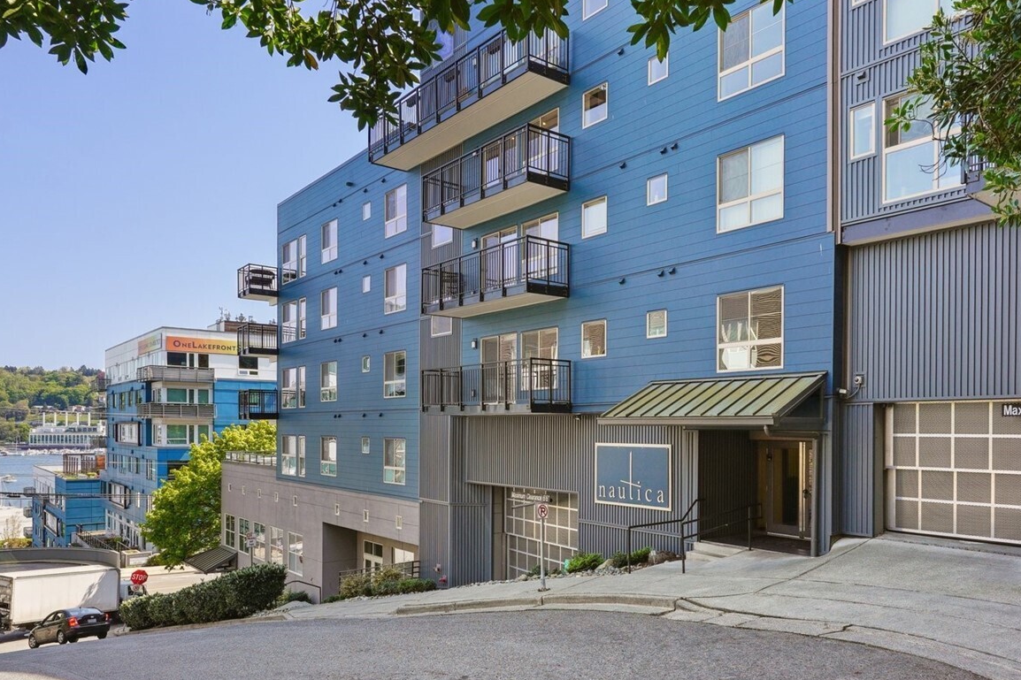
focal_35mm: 25
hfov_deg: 71.2
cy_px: 435
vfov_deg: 50.6
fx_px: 709
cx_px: 576
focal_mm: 17
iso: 250
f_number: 8
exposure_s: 1/125
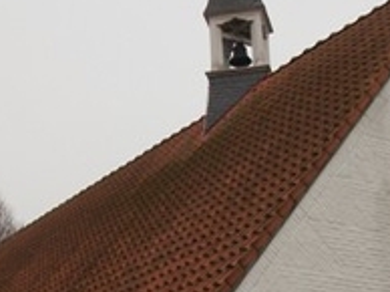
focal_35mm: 99
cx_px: 147
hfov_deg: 19.8
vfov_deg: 14.6
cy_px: 302
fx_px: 1114
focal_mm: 5.7
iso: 80
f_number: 2.9
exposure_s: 1/640
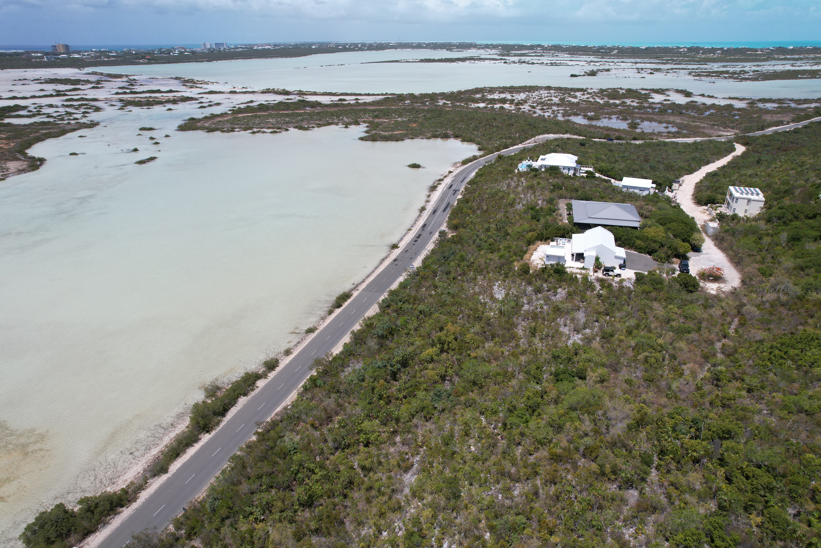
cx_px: 410
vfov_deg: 57.2
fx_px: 502
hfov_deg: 78.6
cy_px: 274
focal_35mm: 22
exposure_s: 1/2500
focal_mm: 8.38
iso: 100
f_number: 2.8
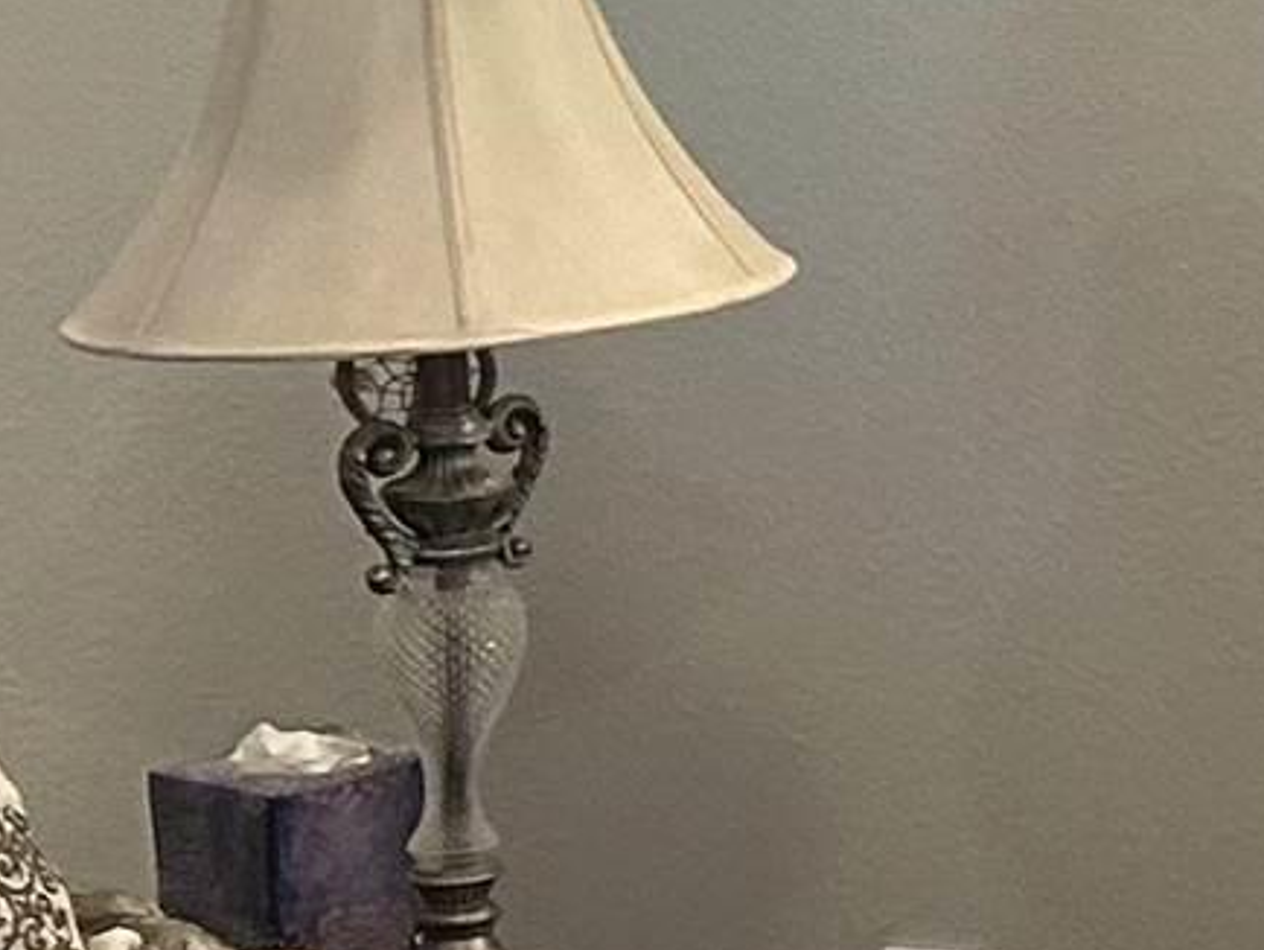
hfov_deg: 9.0
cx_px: 3588
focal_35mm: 184
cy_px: 12
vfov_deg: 8.0
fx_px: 6722
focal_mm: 5.7
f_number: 1.5
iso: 125
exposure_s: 1/60
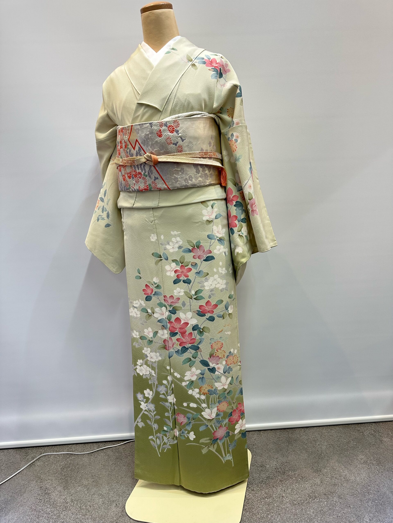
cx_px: 196
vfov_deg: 71.6
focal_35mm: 24
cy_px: 262
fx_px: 363
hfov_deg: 56.8
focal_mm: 6.86
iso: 200
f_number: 1.78
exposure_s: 1/121
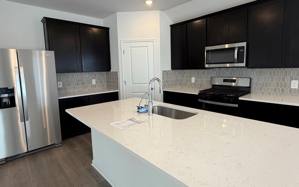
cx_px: 152
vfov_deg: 59.6
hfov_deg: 85.1
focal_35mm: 20
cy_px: 85
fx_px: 163
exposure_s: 1/120
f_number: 2.2
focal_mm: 2.22
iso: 125
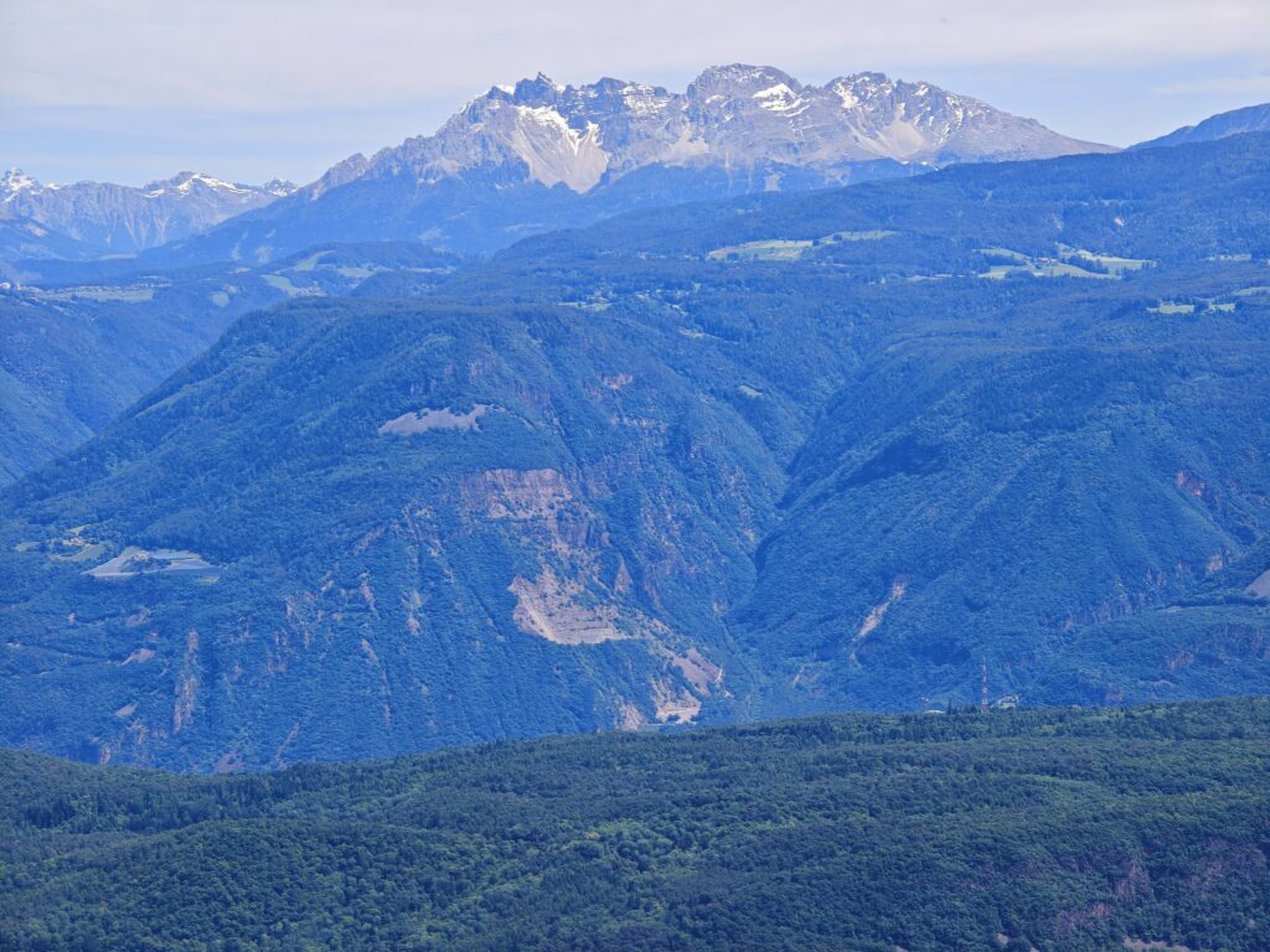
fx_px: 4403
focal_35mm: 120
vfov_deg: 12.3
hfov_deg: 16.4
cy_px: 476
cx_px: 635
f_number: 2.5
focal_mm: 19.4
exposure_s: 1/1360
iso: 50
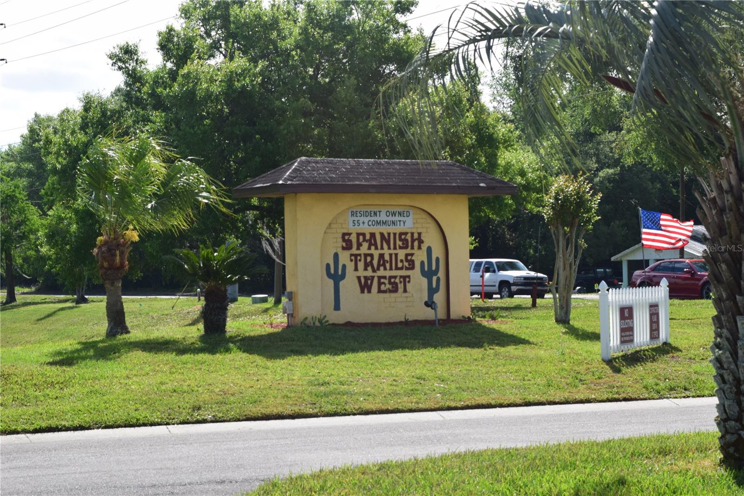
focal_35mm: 75
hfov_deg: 27.0
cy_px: 248
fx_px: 1550
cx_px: 372
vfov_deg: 18.2
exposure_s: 1/500
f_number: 11
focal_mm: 50
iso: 400
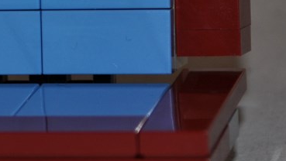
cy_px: 24
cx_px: -28
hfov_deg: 5.7
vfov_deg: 3.3
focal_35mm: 374
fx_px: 2840
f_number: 5.6
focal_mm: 55
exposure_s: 1/30
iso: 200
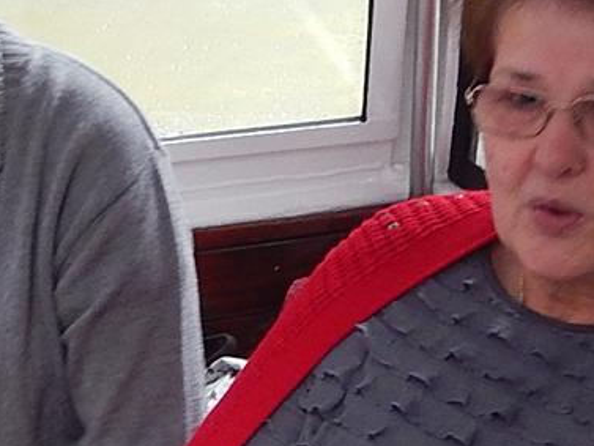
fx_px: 1820
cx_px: 296
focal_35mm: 106
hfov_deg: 18.5
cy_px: 125
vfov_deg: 13.9
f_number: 3.4
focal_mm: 4.5
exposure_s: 1/30
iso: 280
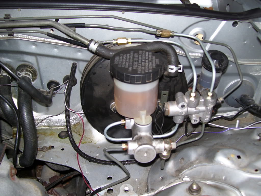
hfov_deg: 51.4
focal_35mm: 36
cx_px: 130
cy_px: 98
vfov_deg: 39.7
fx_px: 271
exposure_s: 1/60
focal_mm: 6
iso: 80
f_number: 2.7
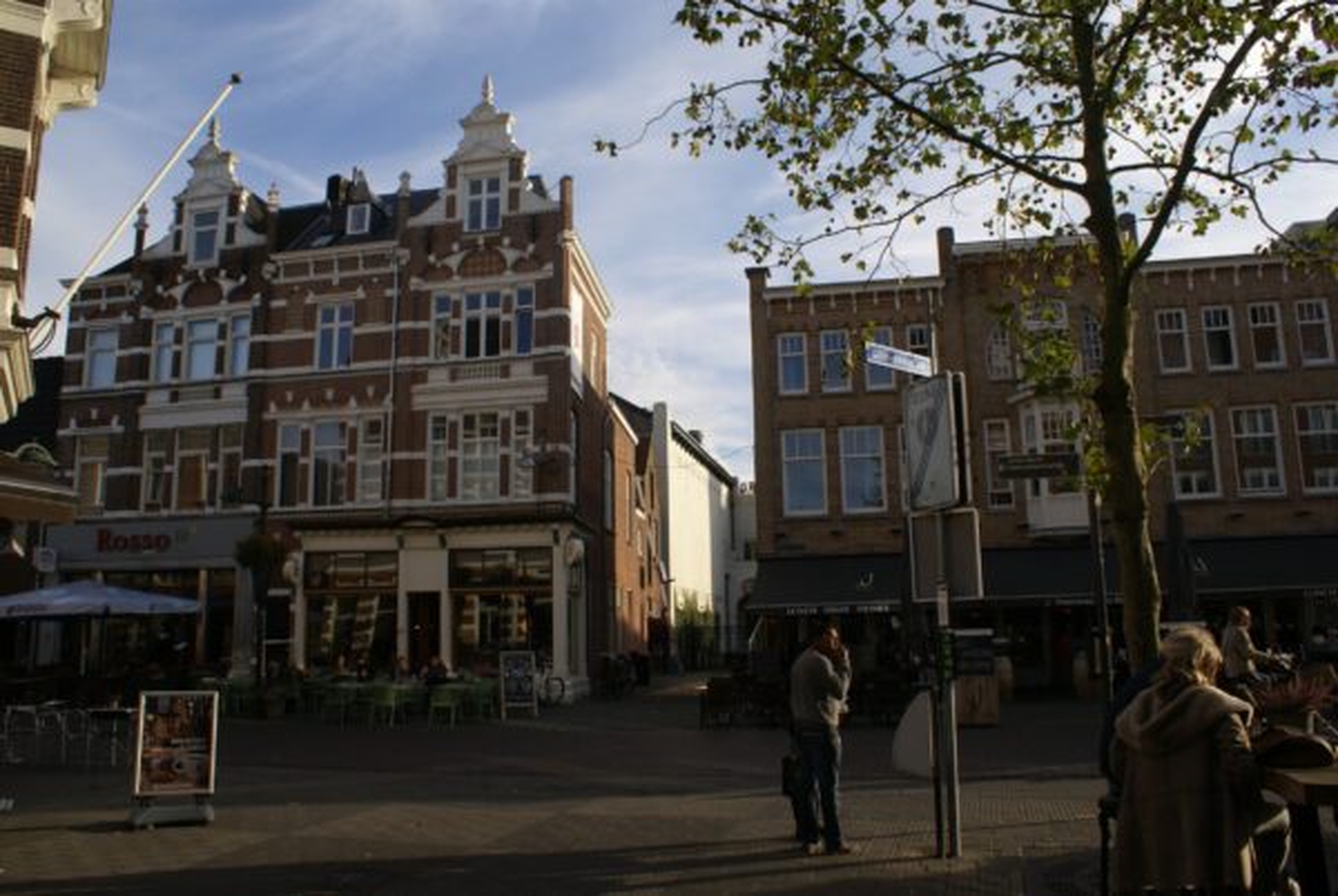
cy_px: 448
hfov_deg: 67.3
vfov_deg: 48.1
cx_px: 669
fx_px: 1005
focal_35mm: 27
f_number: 10
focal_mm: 18
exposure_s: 1/125
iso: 100
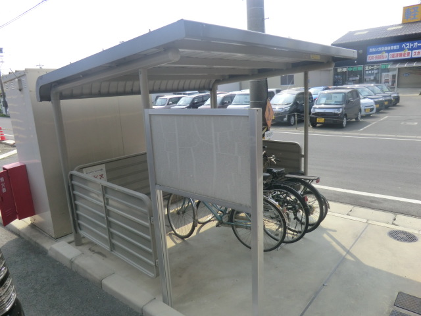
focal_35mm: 24
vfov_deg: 56.8
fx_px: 292
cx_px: 210
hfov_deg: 71.6
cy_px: 158
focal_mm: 4.3
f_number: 3.2
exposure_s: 1/800
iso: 80
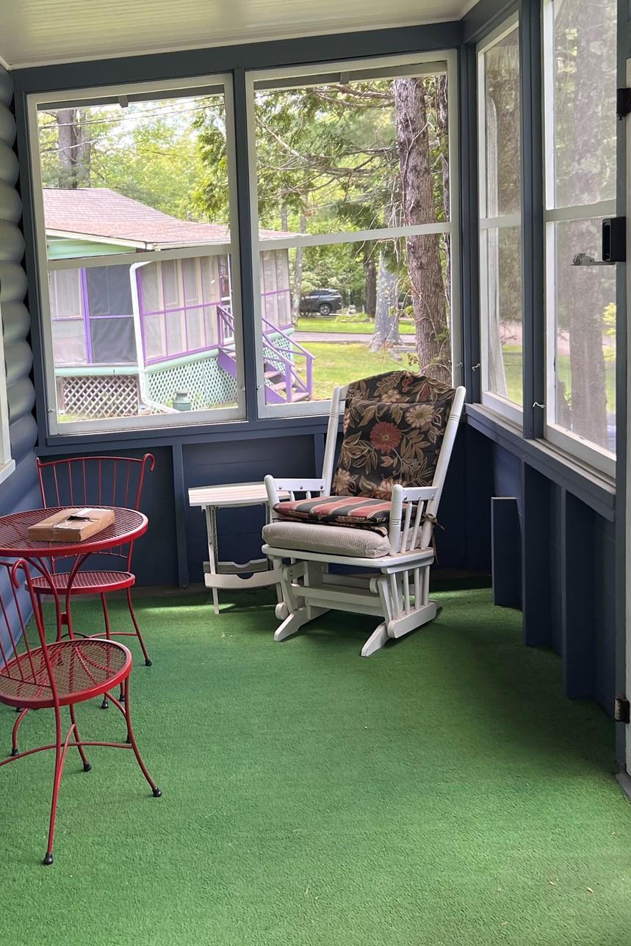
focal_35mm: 43
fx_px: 1130
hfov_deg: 30.7
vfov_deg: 45.3
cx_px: 165
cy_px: 394
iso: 64
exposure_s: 1/121
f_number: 1.5
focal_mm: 5.7
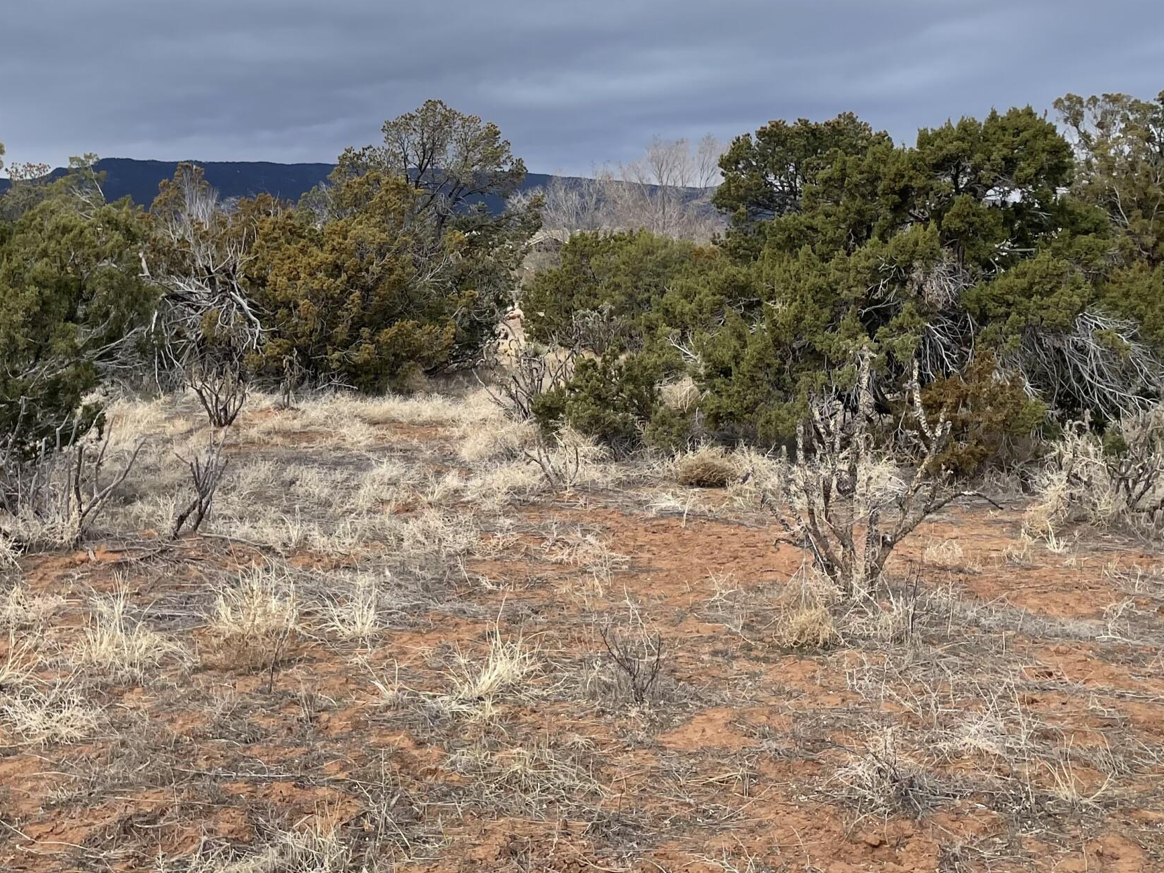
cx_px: 426
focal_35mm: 47
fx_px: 1580
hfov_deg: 40.1
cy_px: 232
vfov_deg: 30.4
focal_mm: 4.2
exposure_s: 1/2817
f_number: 1.6
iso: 32
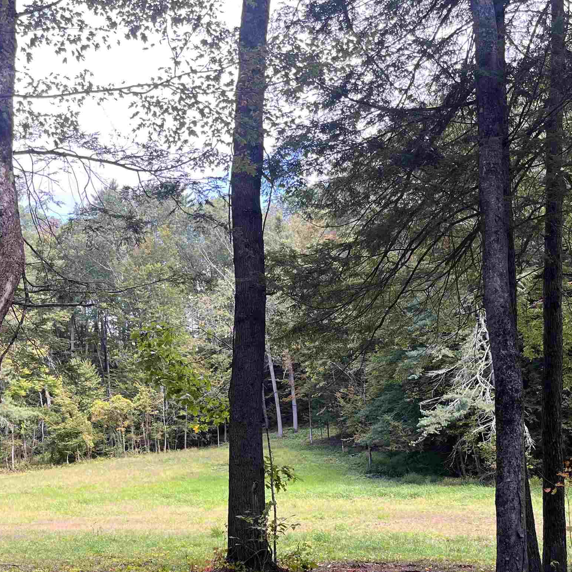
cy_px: 416
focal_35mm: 46
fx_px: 860
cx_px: 294
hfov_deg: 36.8
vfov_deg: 36.1
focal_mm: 5.1
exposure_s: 1/176
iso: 50
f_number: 1.6
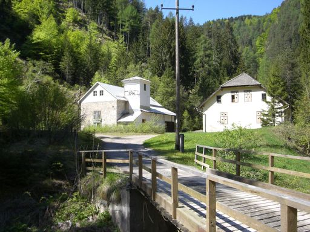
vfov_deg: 37.7
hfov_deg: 49.0
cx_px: 155
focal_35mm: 38
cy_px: 116
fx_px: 340
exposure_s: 1/250
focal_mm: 6.2
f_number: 4.3
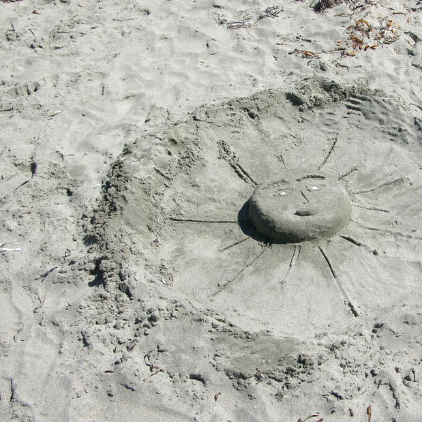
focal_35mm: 50
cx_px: 299
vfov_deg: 34.0
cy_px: 211
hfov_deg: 33.6
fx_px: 690
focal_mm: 8.9
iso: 50
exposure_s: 1/212
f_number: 5.6
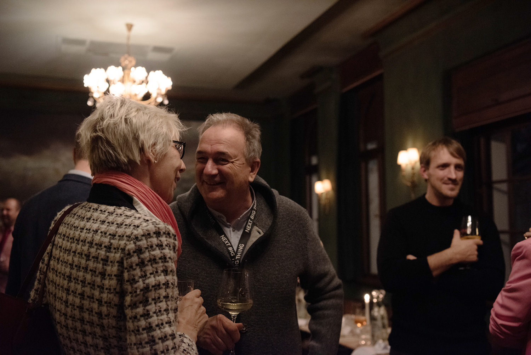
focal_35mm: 44
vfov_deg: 30.6
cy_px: 178
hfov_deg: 44.5
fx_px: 649
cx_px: 266
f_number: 3.5
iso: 1600
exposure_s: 1/60
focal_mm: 44
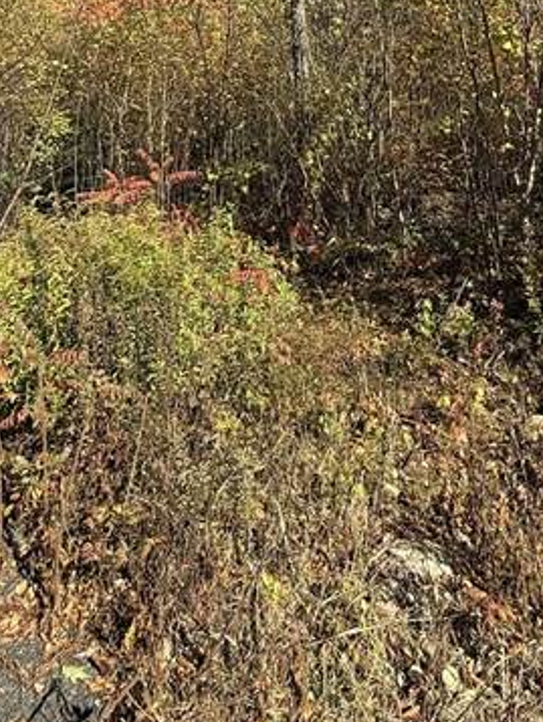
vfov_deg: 52.8
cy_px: 75
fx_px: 627
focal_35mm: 30
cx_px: 311
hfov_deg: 46.7
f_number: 2.2
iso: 50
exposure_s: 1/809
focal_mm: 2.22
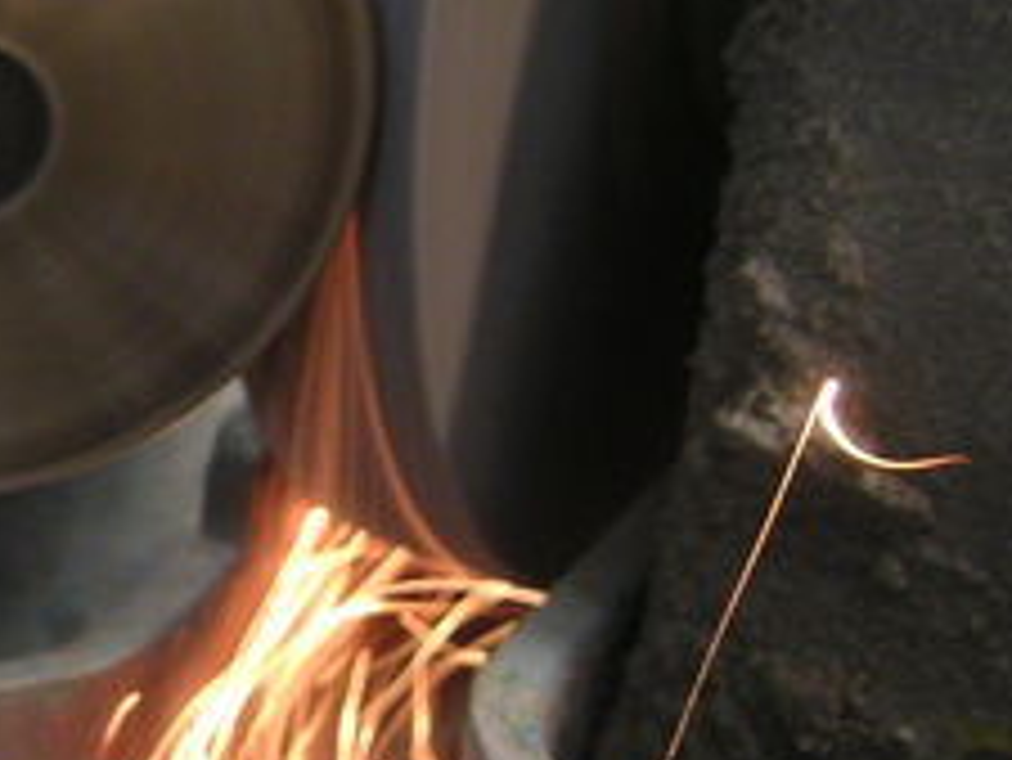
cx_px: -108
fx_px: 3159
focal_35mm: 108
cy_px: 463
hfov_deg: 17.6
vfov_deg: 13.7
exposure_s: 1/10
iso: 100
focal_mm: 6
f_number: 2.8
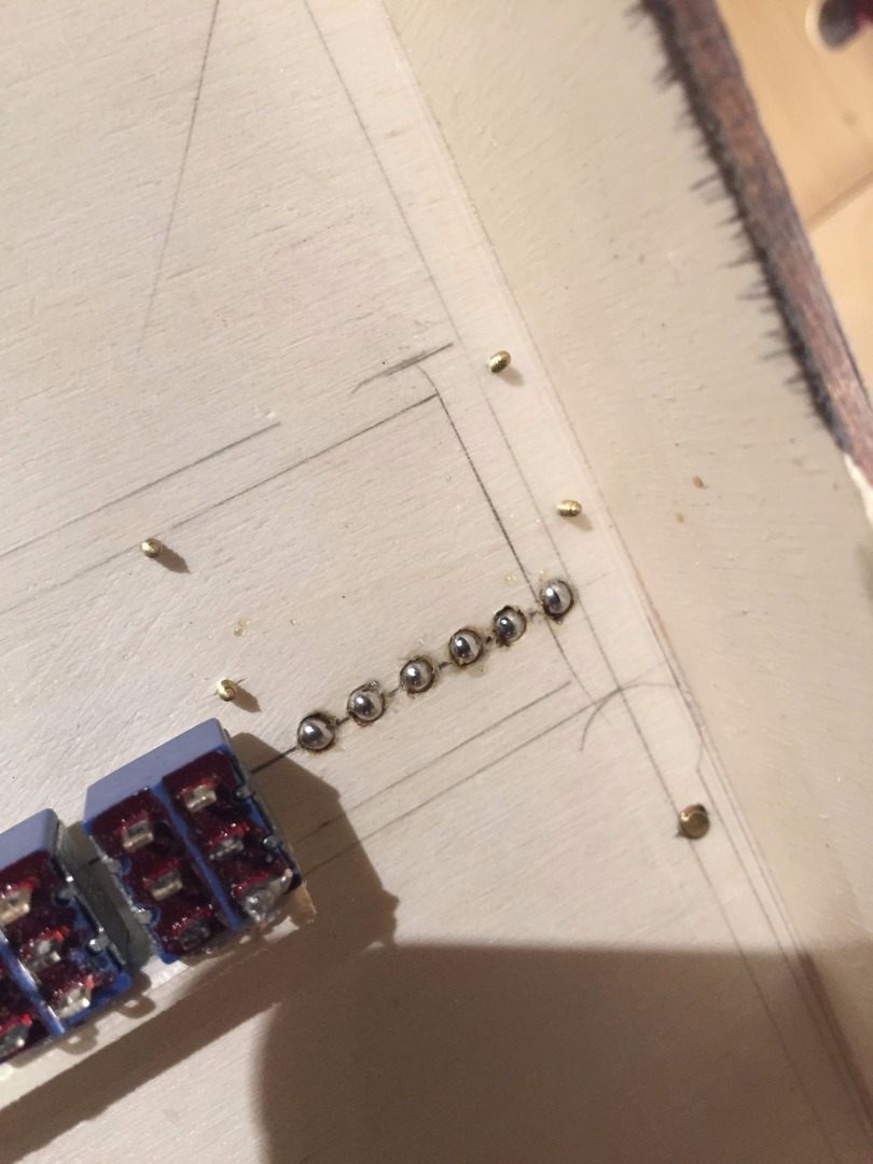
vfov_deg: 61.7
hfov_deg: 48.2
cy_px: 582
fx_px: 975
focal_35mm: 29
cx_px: 436
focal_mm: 4.15
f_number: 2.2
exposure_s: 1/30
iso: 125
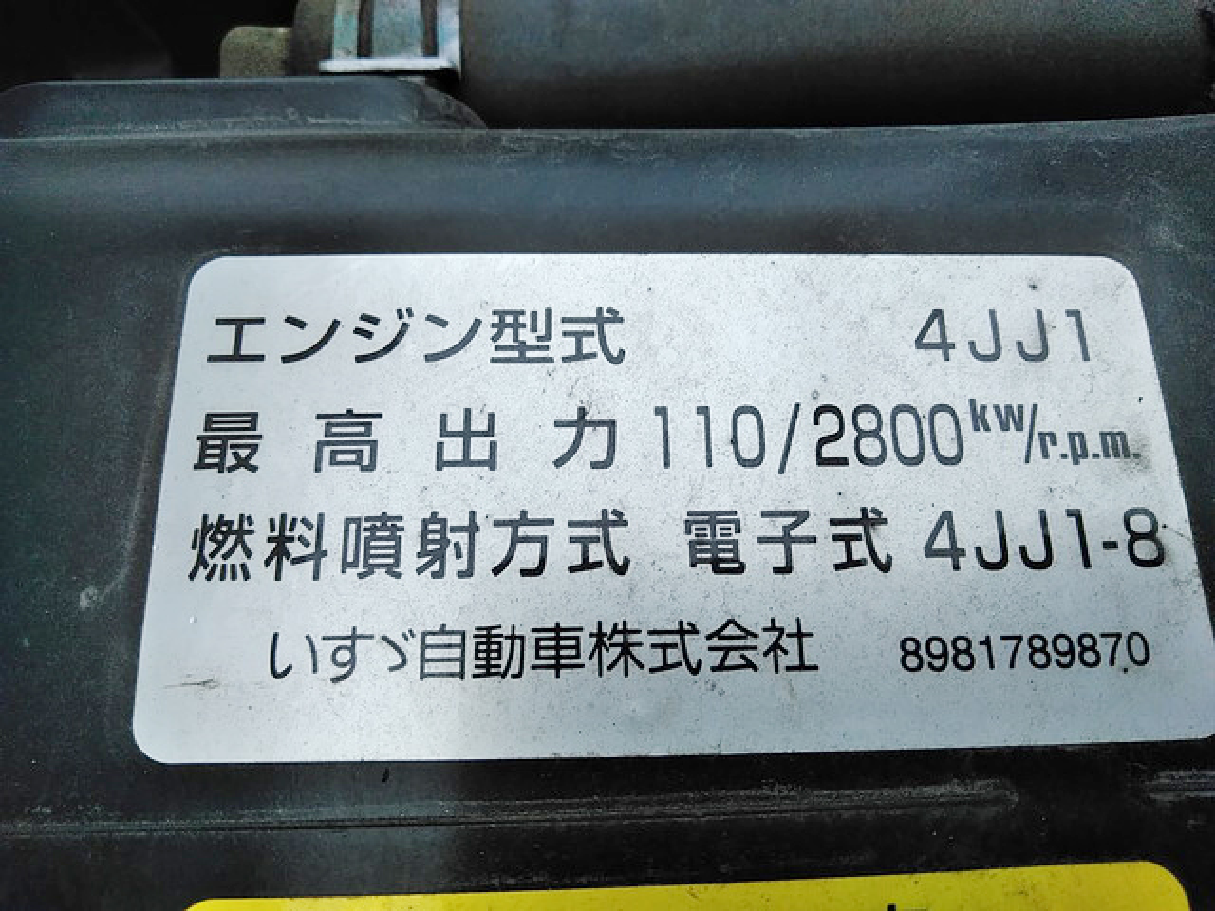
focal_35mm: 27
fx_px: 948
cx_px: 608
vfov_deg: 51.4
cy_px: 456
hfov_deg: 65.3
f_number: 2.2
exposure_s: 1/457
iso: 60
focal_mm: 3.46
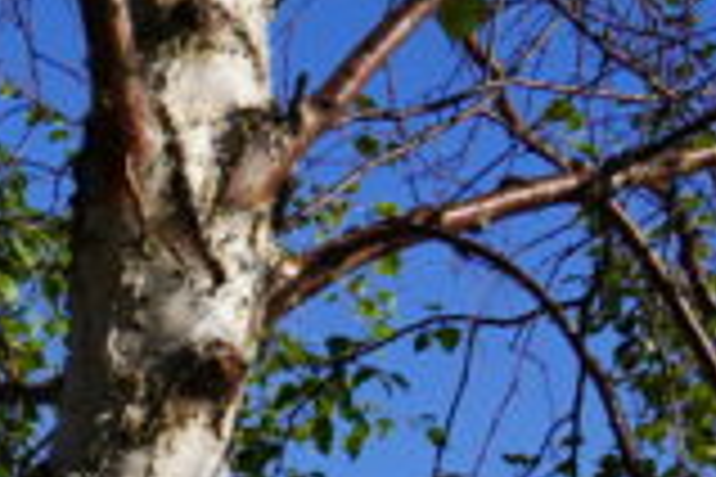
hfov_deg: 10.2
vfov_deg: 6.4
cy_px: 1487
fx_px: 3838
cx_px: -504
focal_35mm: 193
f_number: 10
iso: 100
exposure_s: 1/160
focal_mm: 30
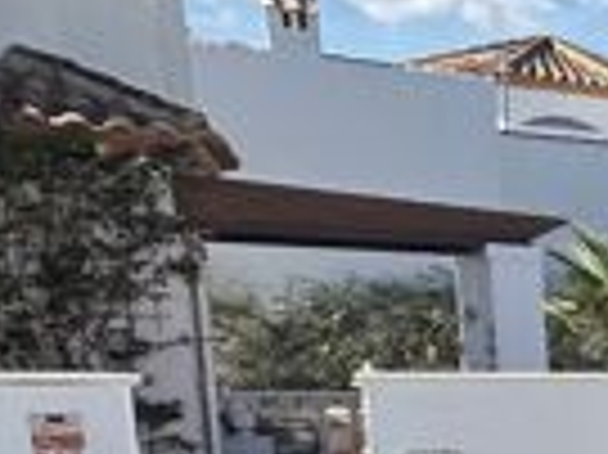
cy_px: 494
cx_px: 1547
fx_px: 1281
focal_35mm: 73
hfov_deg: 14.1
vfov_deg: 19.3
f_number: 2.2
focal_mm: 2.22
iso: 50
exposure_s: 1/1795
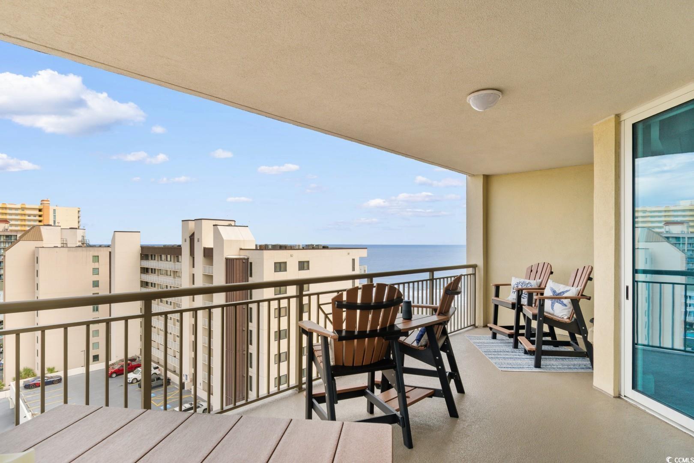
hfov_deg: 86.9
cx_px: 347
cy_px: 232
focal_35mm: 19
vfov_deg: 64.6
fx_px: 366
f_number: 9
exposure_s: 1/320
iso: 100
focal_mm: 13
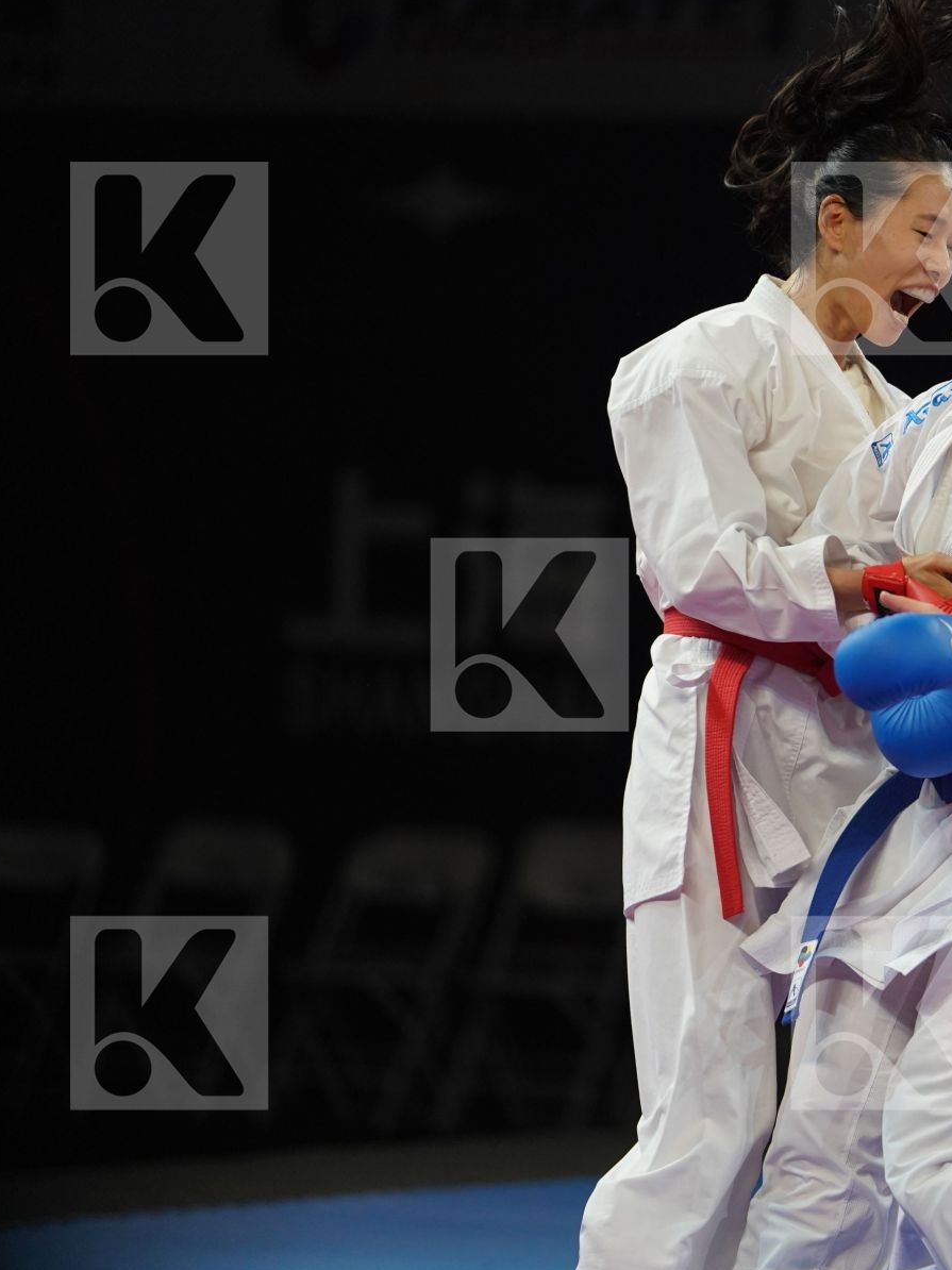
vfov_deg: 7.2
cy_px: 635
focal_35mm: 274
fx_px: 10051
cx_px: 890
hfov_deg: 5.4
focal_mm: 189
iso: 1600
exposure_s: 1/1000
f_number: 2.8
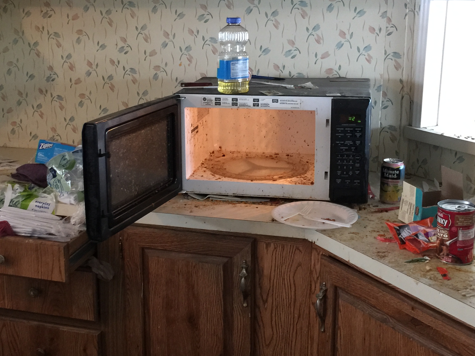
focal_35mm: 49
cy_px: 149
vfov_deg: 29.6
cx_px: 190
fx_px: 672
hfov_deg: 38.7
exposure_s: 1/8
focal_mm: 4.15
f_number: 2.2
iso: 125
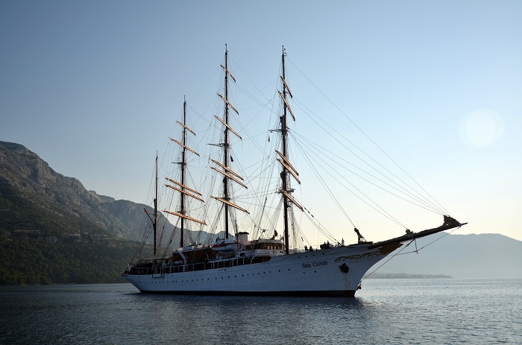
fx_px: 521
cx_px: 261
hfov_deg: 53.2
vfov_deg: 36.7
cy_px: 172
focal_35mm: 36
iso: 125
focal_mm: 24
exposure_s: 1/2000
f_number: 4
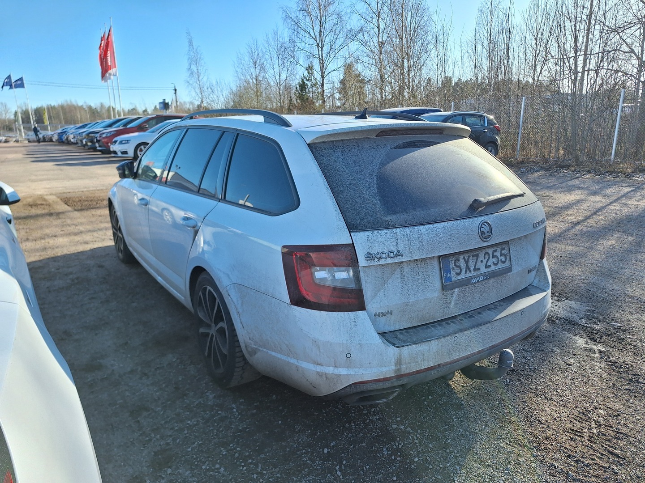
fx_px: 429
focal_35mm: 23
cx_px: 322
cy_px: 242
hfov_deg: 73.9
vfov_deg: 58.9
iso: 40
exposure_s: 1/1168
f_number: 1.8
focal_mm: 5.54
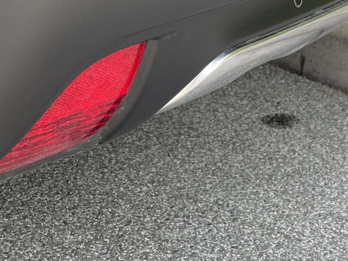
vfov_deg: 18.6
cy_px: -33
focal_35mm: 76
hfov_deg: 25.3
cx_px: 271
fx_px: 764
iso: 40
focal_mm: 4.2
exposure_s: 1/121
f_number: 1.6
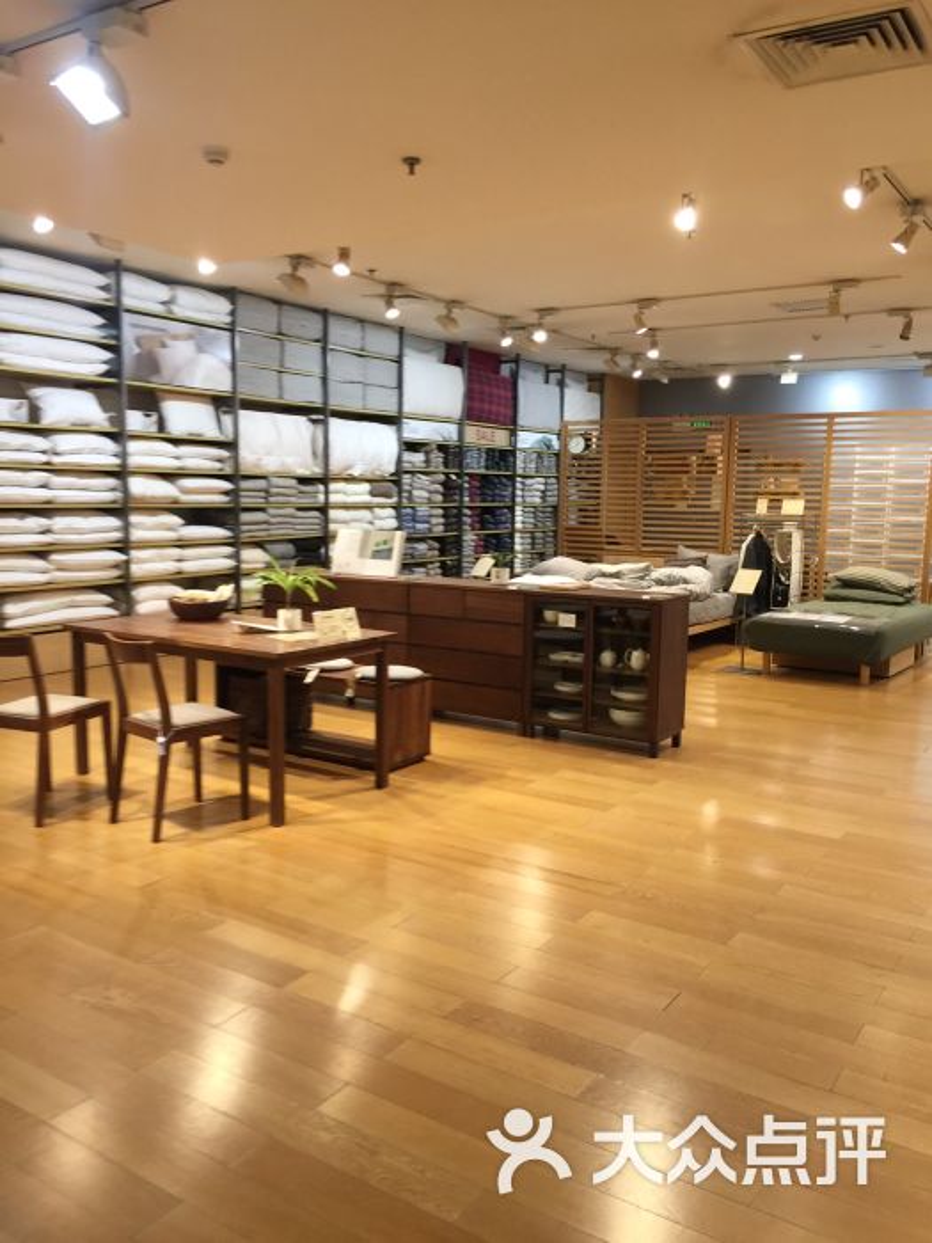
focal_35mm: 29
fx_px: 1041
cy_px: 622
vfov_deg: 61.7
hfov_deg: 48.2
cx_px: 466
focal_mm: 4.15
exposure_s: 1/33
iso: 40
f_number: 2.2
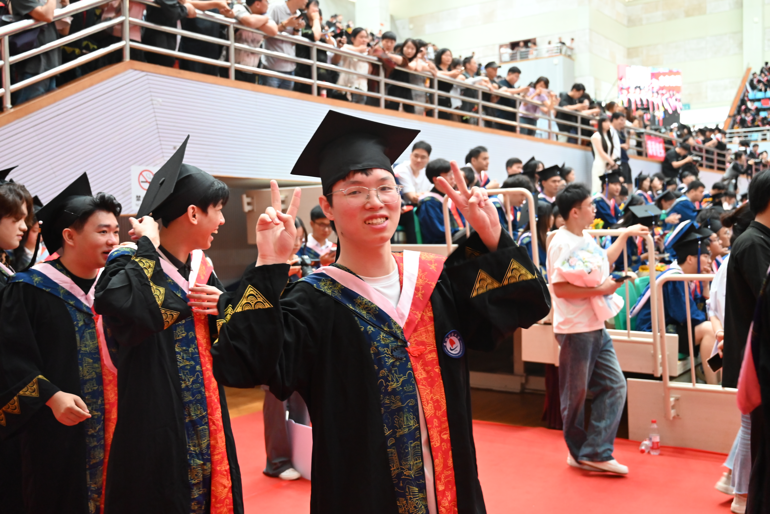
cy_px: 257
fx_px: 792
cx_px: 385
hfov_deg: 51.9
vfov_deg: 36.0
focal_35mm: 37
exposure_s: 1/125
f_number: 4
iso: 2800
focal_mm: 37
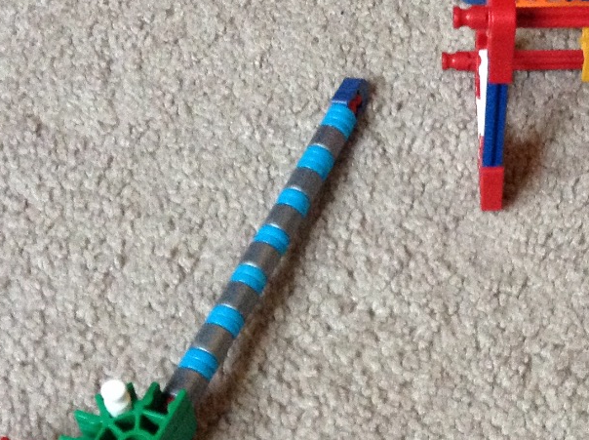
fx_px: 1342
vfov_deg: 18.6
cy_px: 288
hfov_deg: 24.3
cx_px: 491
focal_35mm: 79
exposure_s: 1/15
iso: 250
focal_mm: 3.3
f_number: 2.4
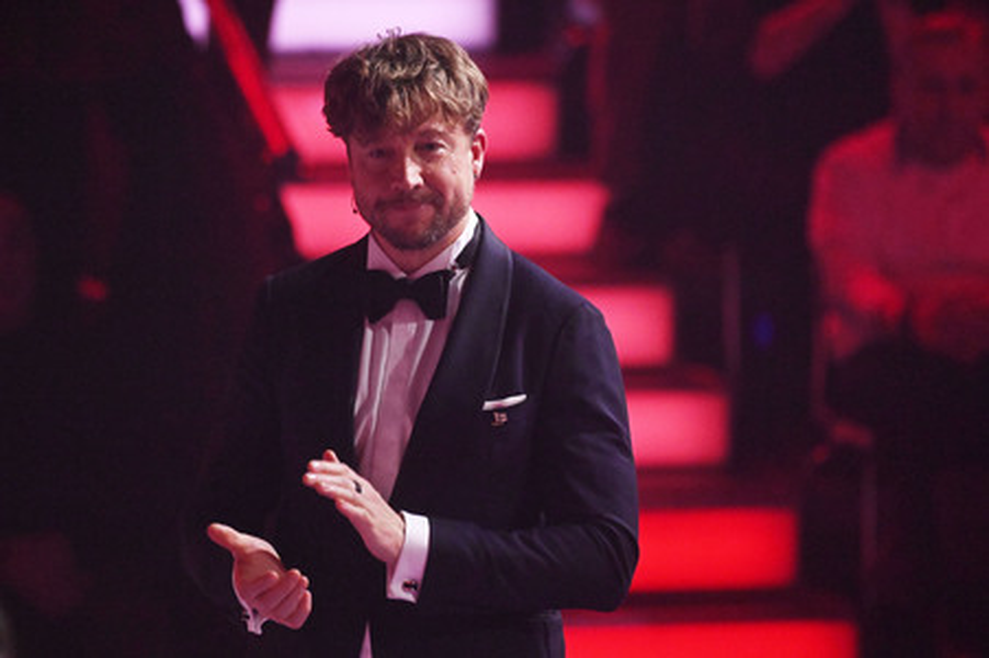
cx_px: 494
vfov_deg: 3.1
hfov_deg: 4.6
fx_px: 12353
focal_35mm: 450
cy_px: 329
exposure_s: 1/320
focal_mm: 450
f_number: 5.6
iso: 16000
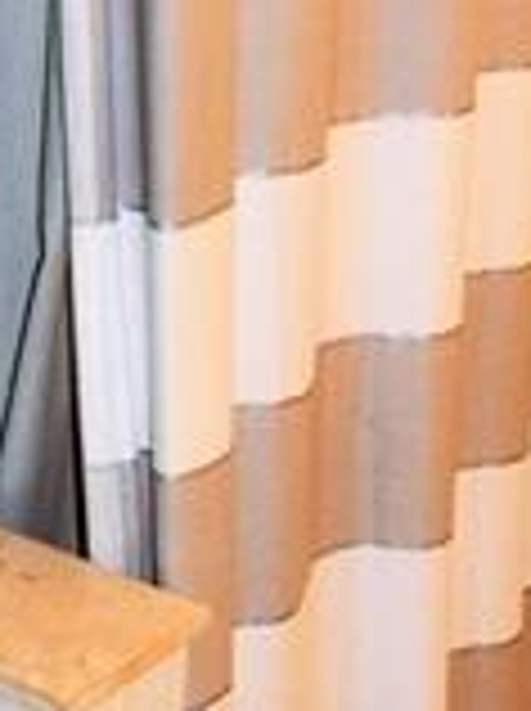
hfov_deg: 13.6
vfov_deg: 18.3
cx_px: -22
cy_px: 180
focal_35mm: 107
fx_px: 2194
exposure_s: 1/30
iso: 200
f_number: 3
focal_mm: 4
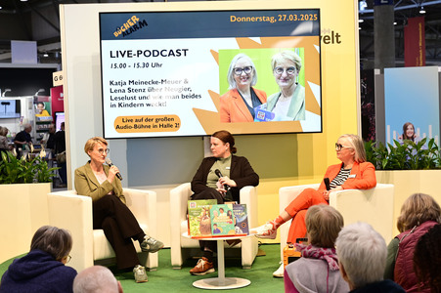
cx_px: 220
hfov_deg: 30.5
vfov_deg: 20.6
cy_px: 146
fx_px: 808
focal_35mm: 66
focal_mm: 66
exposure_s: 1/160
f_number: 5.6
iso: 1600
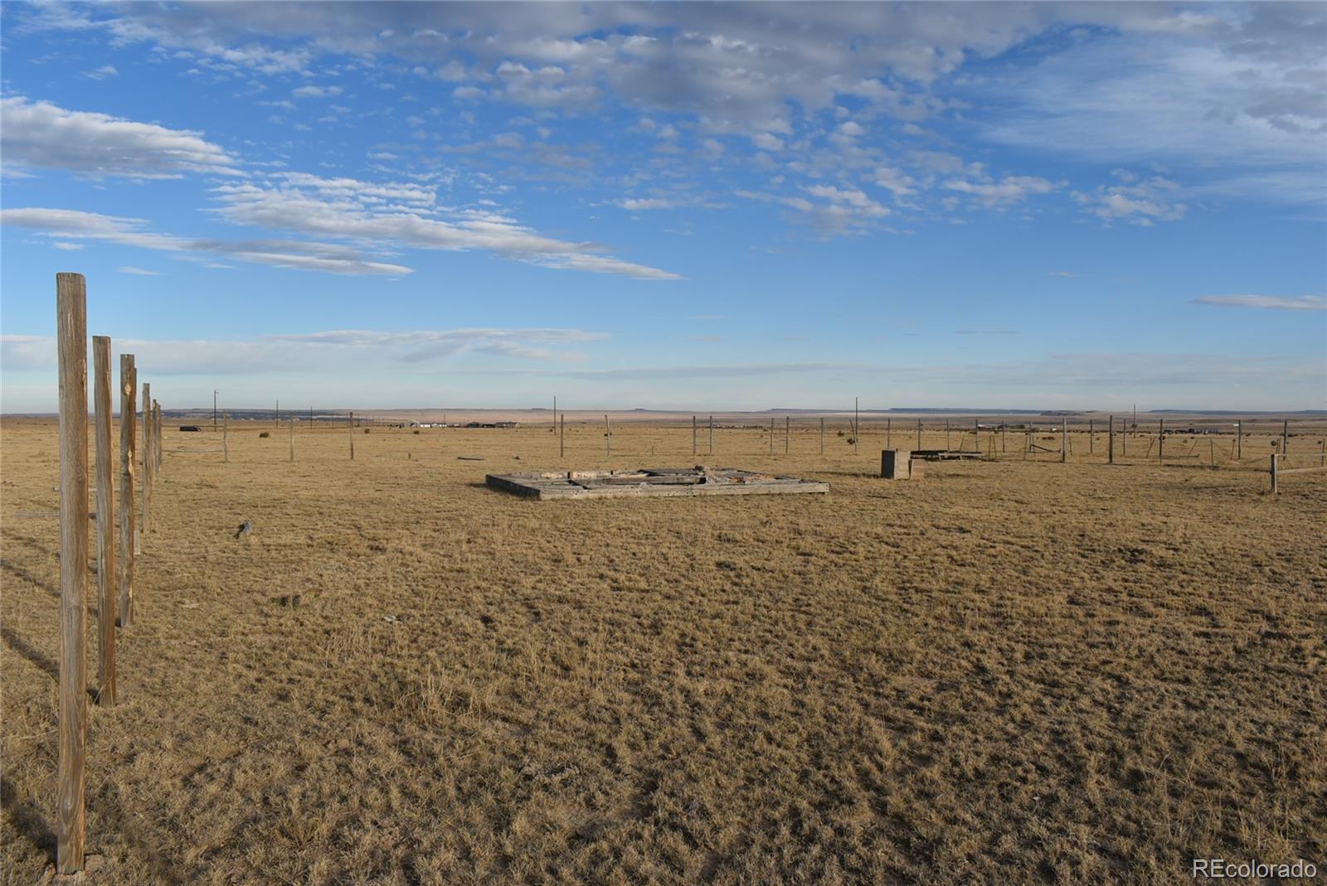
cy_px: 443
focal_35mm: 30
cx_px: 664
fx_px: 1106
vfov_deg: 43.7
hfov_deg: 61.9
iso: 100
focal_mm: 20
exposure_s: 1/250
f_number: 8
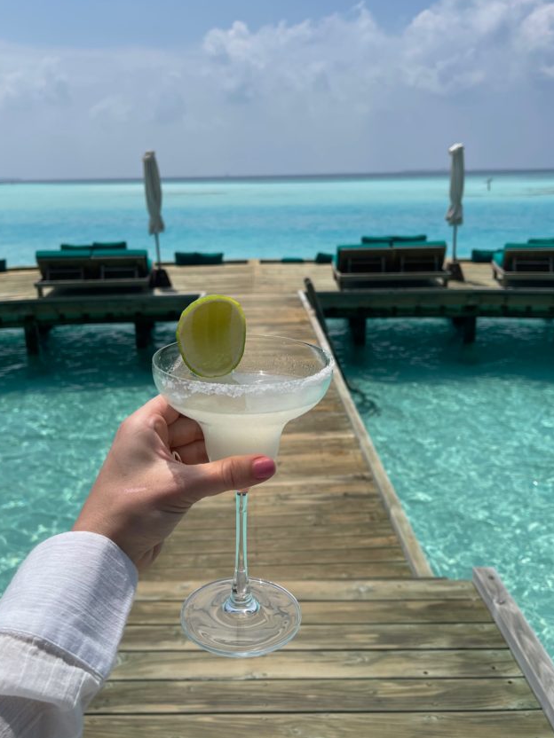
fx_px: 683
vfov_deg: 56.8
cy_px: 347
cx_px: 245
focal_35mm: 32
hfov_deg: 44.1
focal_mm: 5.1
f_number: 1.6
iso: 32
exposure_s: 1/8547
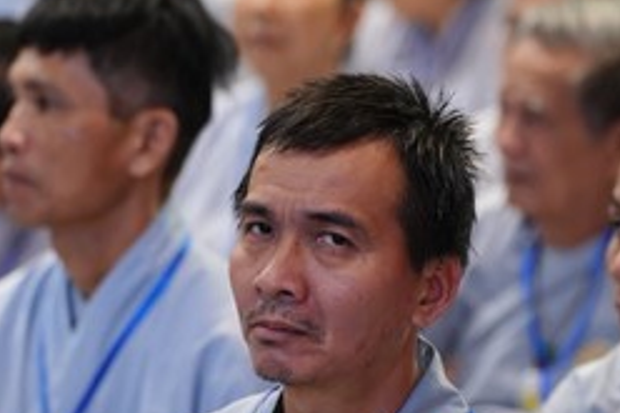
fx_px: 4647
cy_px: 429
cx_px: 88
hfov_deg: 7.6
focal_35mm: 270
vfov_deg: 5.1
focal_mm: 103
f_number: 2.8
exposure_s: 1/100
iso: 2000
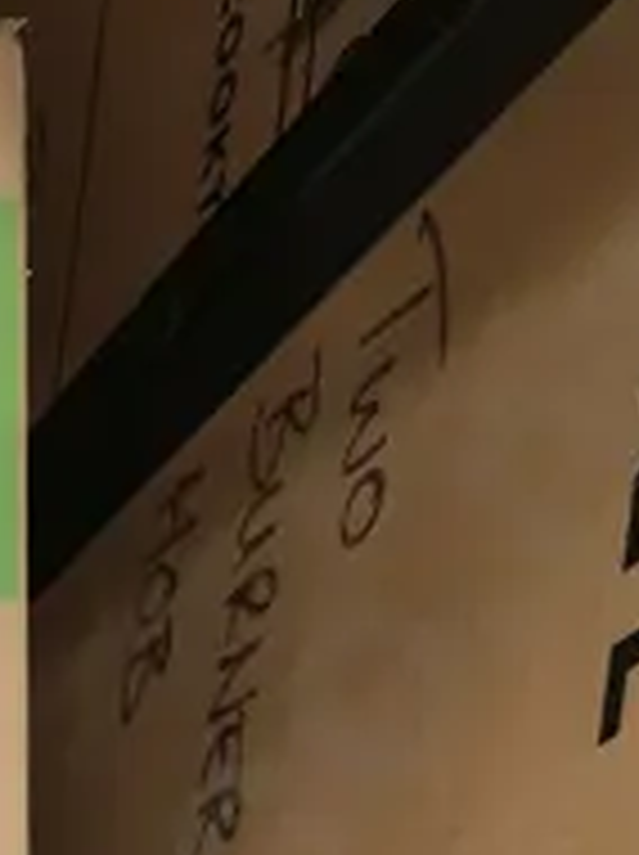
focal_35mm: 135
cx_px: -684
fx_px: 3330
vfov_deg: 11.7
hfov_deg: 10.1
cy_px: 2106
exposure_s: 1/100
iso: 50
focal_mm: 7
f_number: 1.8
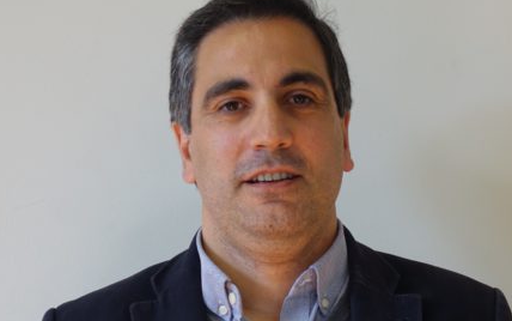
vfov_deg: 9.1
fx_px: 2010
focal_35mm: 144
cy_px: 246
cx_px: 341
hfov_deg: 14.5
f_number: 2.8
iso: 200
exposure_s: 1/100
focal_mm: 30.79
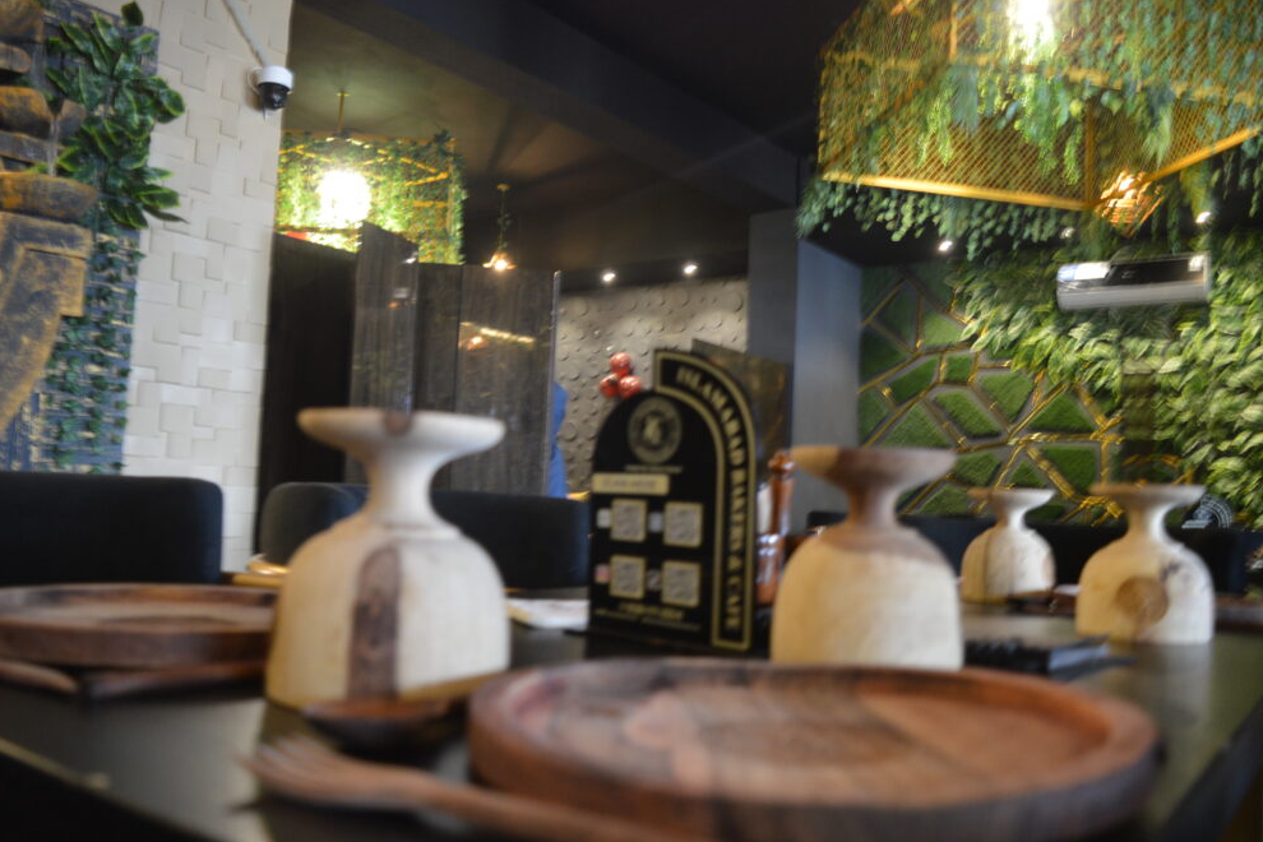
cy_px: 428
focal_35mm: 31
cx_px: 620
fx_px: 1087
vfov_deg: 42.3
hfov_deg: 60.3
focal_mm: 20
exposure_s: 1/10
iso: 800
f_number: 3.5
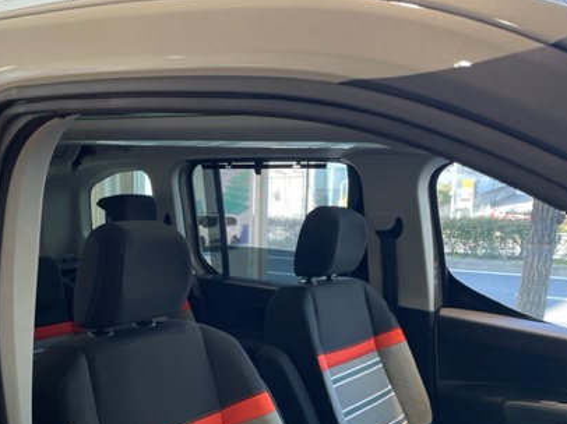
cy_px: 287
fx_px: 671
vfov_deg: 34.7
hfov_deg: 45.1
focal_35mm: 41
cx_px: 186
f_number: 1.6
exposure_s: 1/121
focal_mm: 4.2
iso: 64
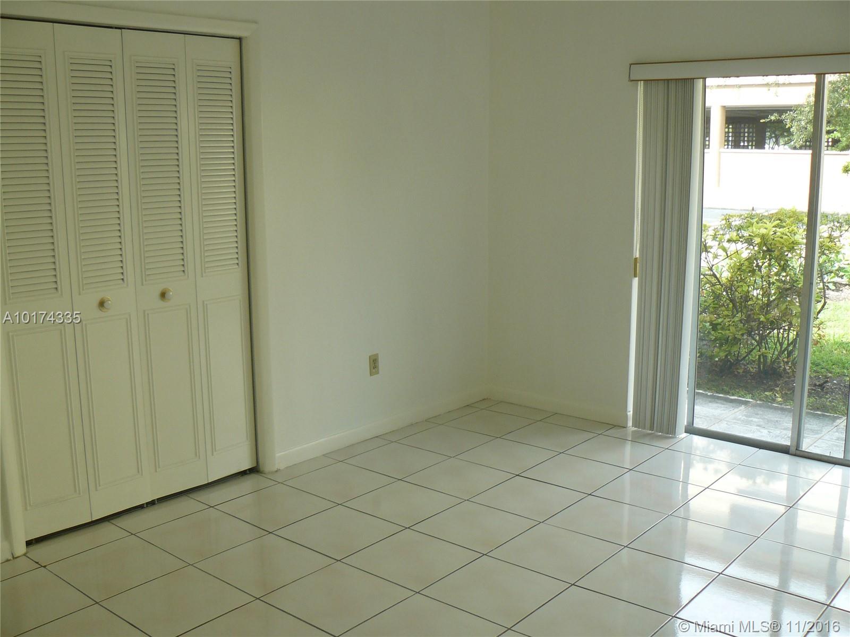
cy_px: 318
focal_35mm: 36
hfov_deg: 51.4
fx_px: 884
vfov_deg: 39.7
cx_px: 425
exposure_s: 1/125
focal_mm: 6
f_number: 2.8
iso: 100
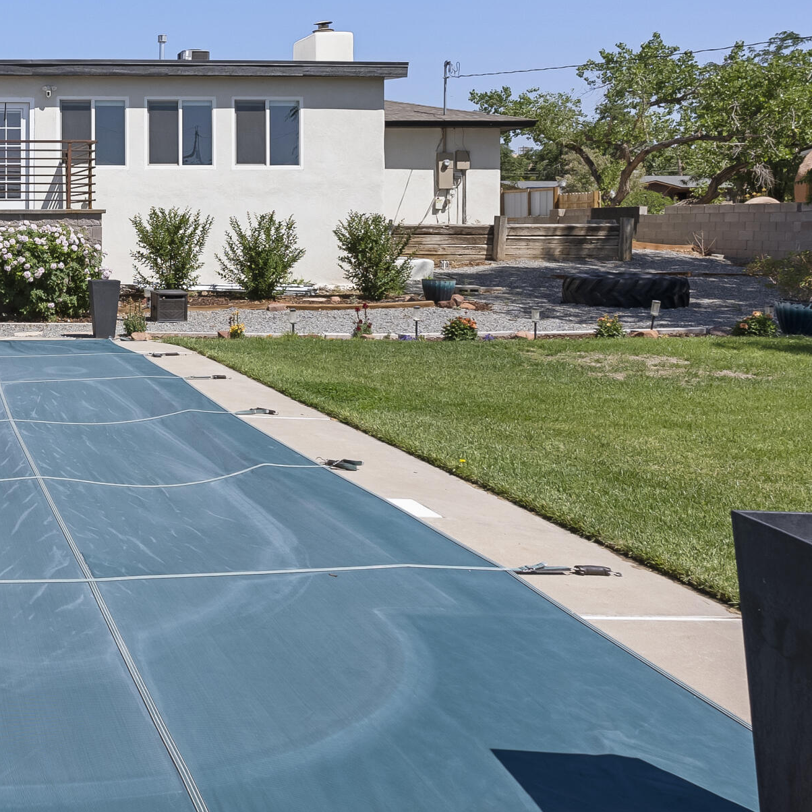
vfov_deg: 44.0
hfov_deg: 38.2
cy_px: 247
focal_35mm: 37
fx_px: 984
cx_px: -54
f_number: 9
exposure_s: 1/1000
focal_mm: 17.5
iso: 250
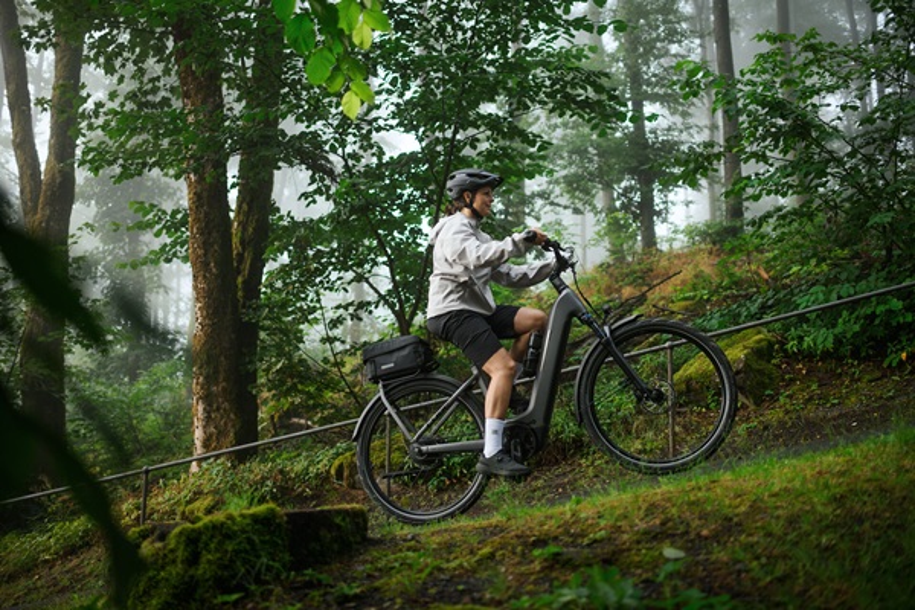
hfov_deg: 54.4
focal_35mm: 35
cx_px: 458
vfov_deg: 37.9
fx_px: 890
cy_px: 305
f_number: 1.8
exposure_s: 1/1250
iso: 250
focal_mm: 35
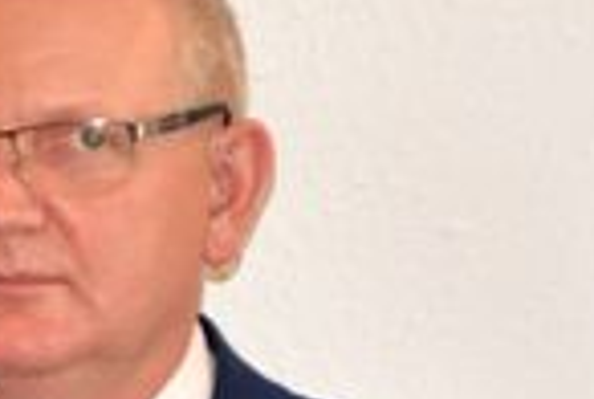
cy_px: 580
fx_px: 10681
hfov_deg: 3.2
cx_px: -525
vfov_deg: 2.1
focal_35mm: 646
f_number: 5.6
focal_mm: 90
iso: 1000
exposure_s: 1/60
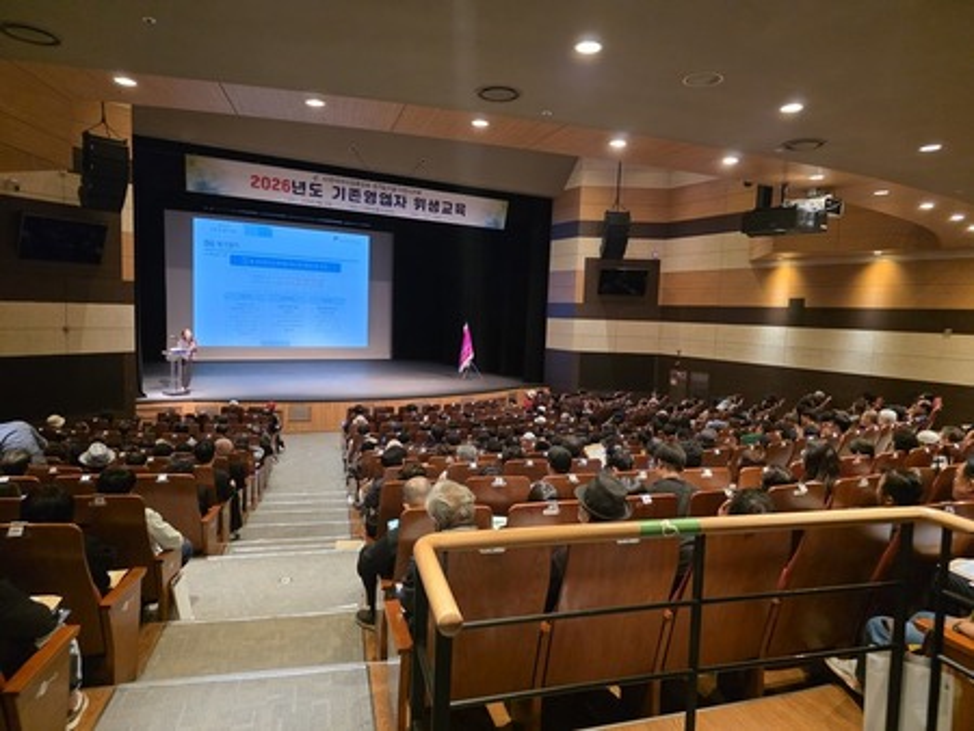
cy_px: 366
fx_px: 648
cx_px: 487
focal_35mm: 23
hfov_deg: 73.9
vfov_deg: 58.9
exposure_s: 1/120
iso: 1000
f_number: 1.7
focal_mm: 6.3
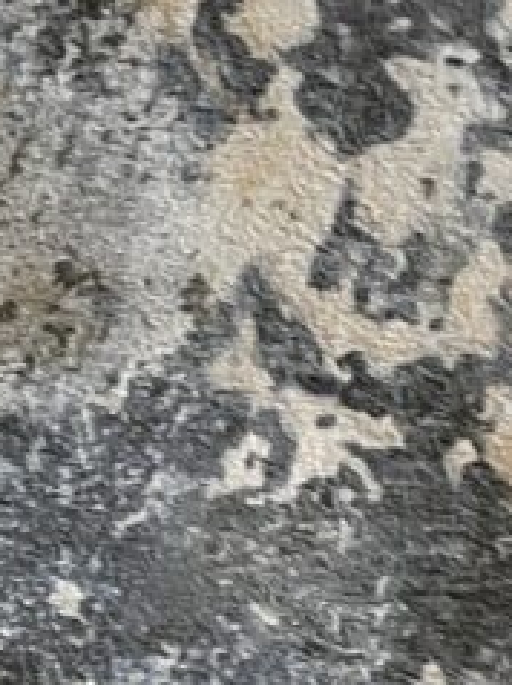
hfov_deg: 12.7
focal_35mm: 112
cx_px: -204
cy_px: 437
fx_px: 2213
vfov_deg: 17.6
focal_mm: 4.2
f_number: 1.6
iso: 400
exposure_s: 1/33
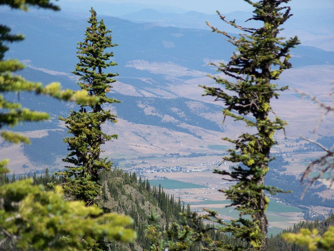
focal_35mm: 185
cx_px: 167
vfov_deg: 8.0
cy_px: 126
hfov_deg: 10.7
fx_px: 1785
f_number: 4.4
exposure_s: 1/500
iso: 64
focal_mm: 38.8
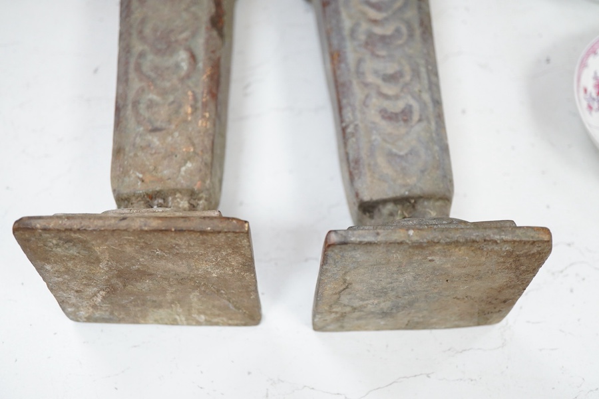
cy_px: 200
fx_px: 749
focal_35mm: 45
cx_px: 300
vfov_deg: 29.9
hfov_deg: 43.6
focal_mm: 30
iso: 1250
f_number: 3.5
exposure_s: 1/125
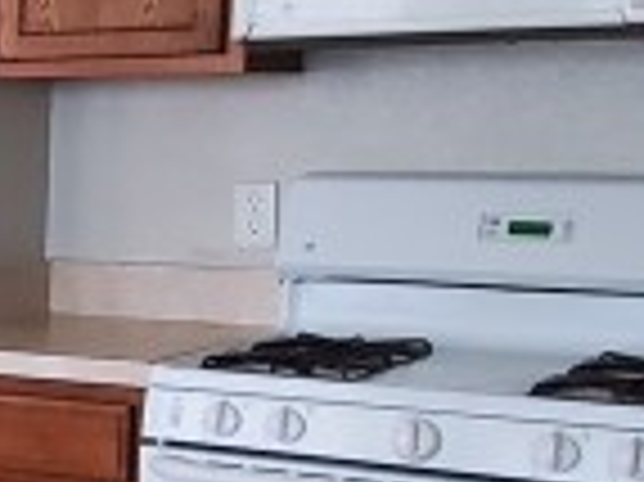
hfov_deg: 16.6
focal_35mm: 93
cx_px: -594
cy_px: 333
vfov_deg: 15.8
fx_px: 1729
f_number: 2.2
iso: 250
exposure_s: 1/60
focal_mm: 1.8
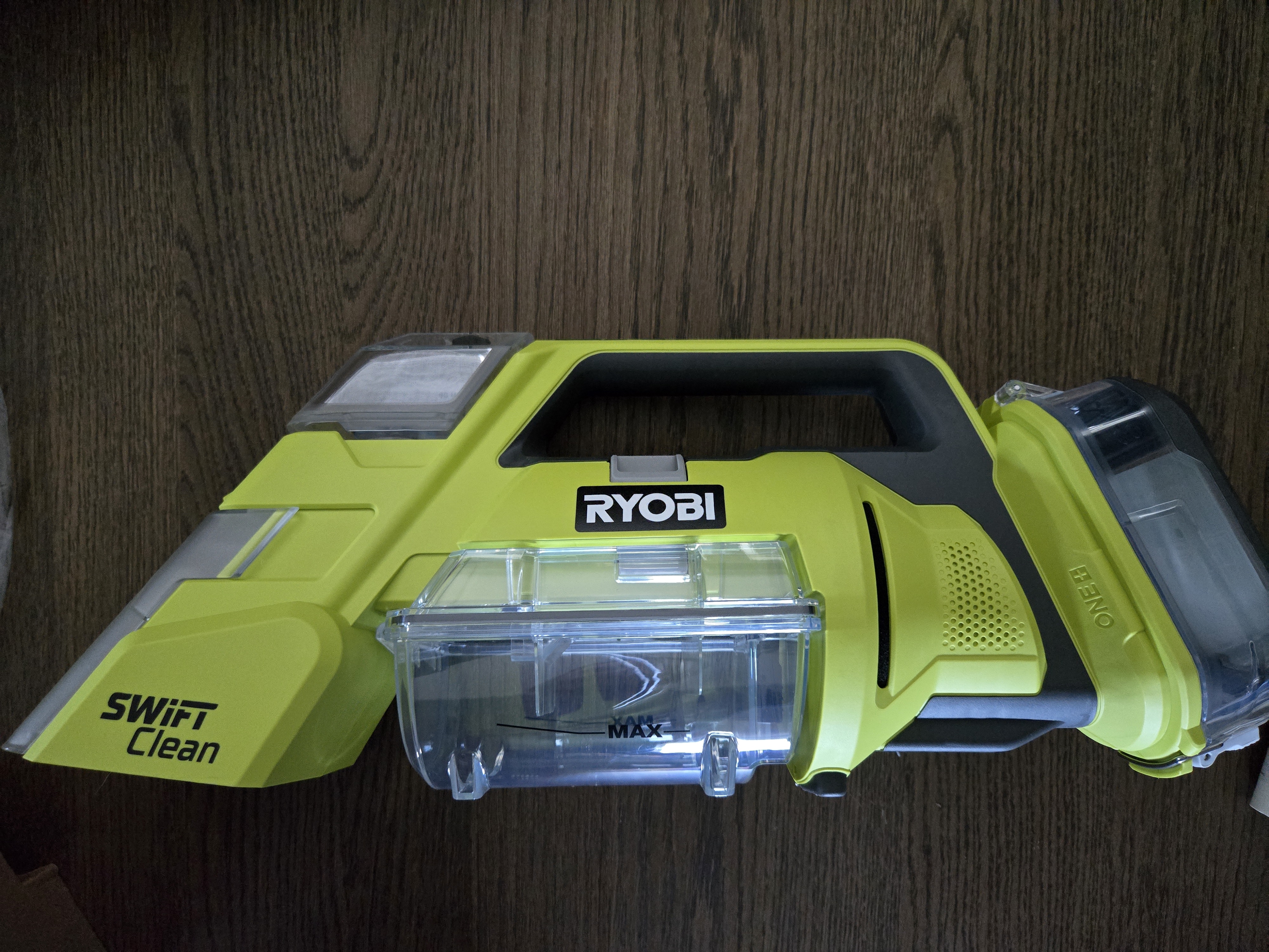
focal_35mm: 23
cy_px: 476
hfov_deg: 73.9
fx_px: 843
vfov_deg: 58.9
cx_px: 634
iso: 2000
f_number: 1.8
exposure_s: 1/100
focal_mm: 5.4
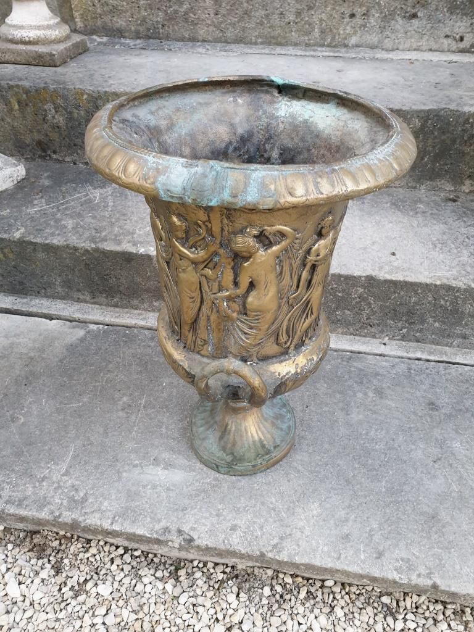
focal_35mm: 26
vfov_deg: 67.3
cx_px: 237
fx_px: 475
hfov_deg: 53.1
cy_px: 316
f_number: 2.4
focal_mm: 4.3
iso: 125
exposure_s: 1/50
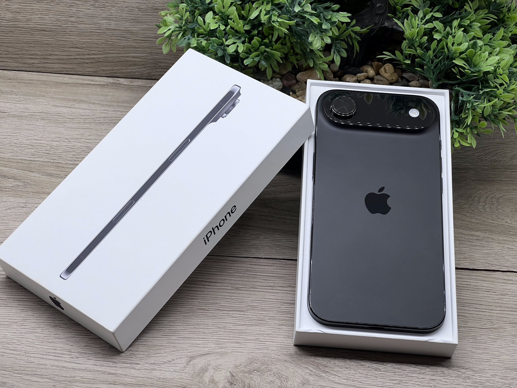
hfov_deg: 25.3
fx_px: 1150
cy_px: 194
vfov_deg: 19.1
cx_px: 258
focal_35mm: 77
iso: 40
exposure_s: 1/100
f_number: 2.8
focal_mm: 9
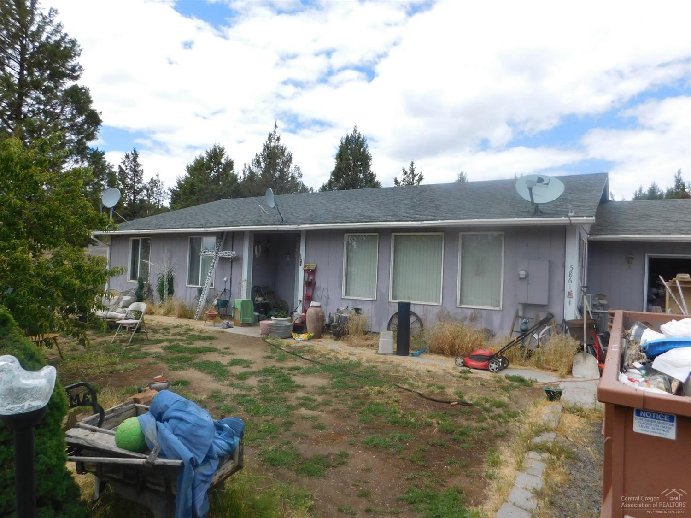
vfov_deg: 58.9
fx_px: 459
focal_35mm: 23
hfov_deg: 73.9
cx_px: 346
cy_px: 259
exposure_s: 1/1500
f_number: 3
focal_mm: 4
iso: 125
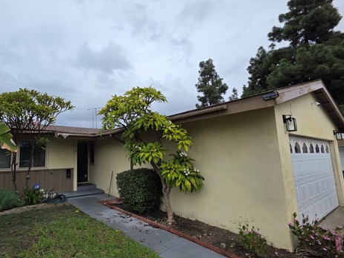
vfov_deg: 71.6
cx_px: 112
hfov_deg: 84.4
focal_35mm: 18
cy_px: 134
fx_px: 179
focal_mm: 2.2
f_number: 1.9
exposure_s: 1/857
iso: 40
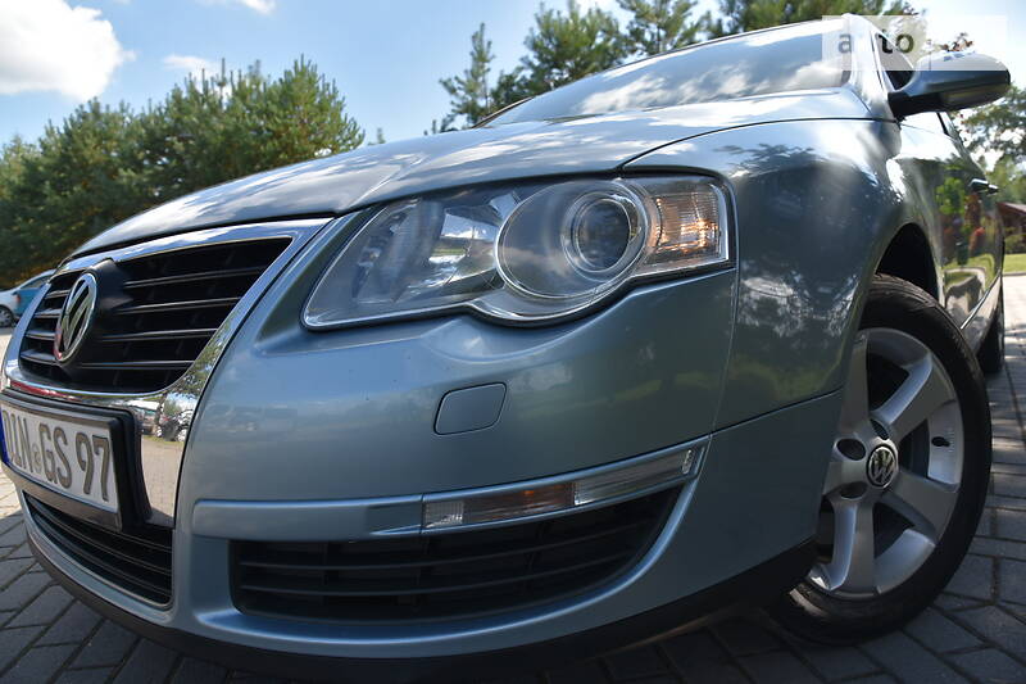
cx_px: 513
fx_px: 684
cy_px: 342
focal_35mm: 24
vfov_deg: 53.1
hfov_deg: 73.8
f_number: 8
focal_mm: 24
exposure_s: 1/250
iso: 250
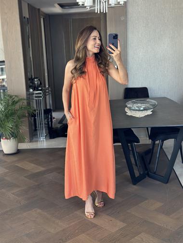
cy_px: 122
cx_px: 92
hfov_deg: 30.3
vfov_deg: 39.6
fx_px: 338
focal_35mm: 48
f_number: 1.78
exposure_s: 1/74
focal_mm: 6.86
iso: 125
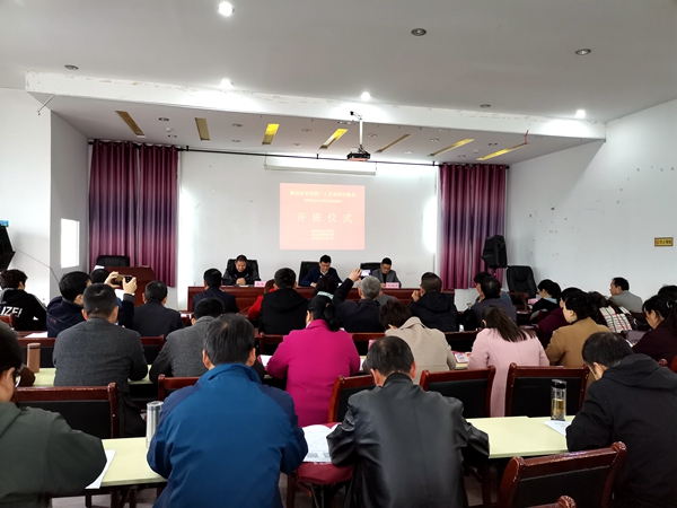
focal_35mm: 26
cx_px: 338
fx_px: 508
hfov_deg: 67.3
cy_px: 254
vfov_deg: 53.1
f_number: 1.8
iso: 500
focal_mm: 4.75
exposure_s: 1/50
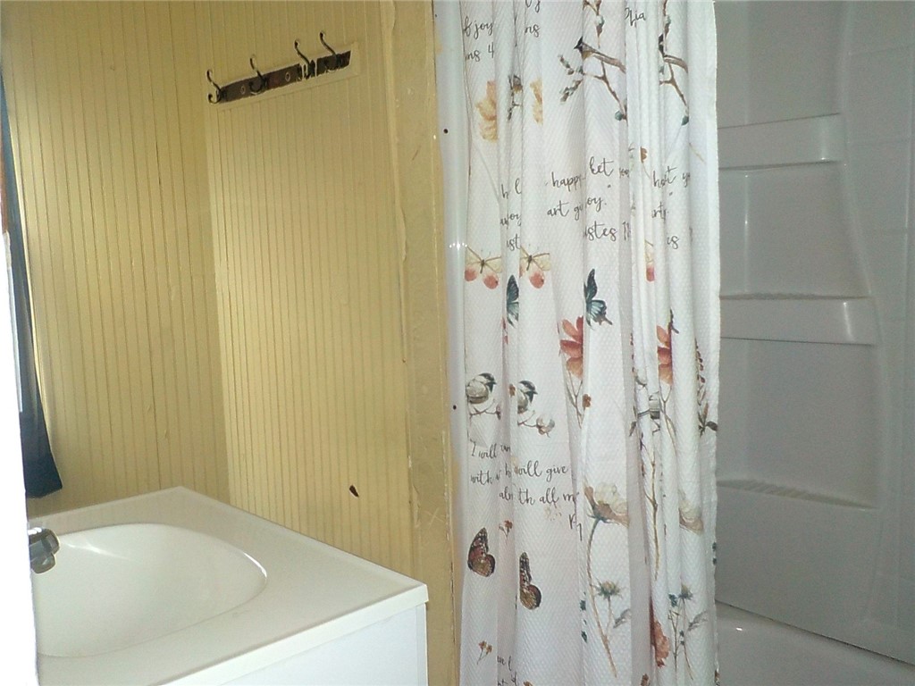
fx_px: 793
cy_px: 343
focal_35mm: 30
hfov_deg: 60.0
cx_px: 458
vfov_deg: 46.8
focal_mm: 4.1
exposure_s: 1/30
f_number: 3.3
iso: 200
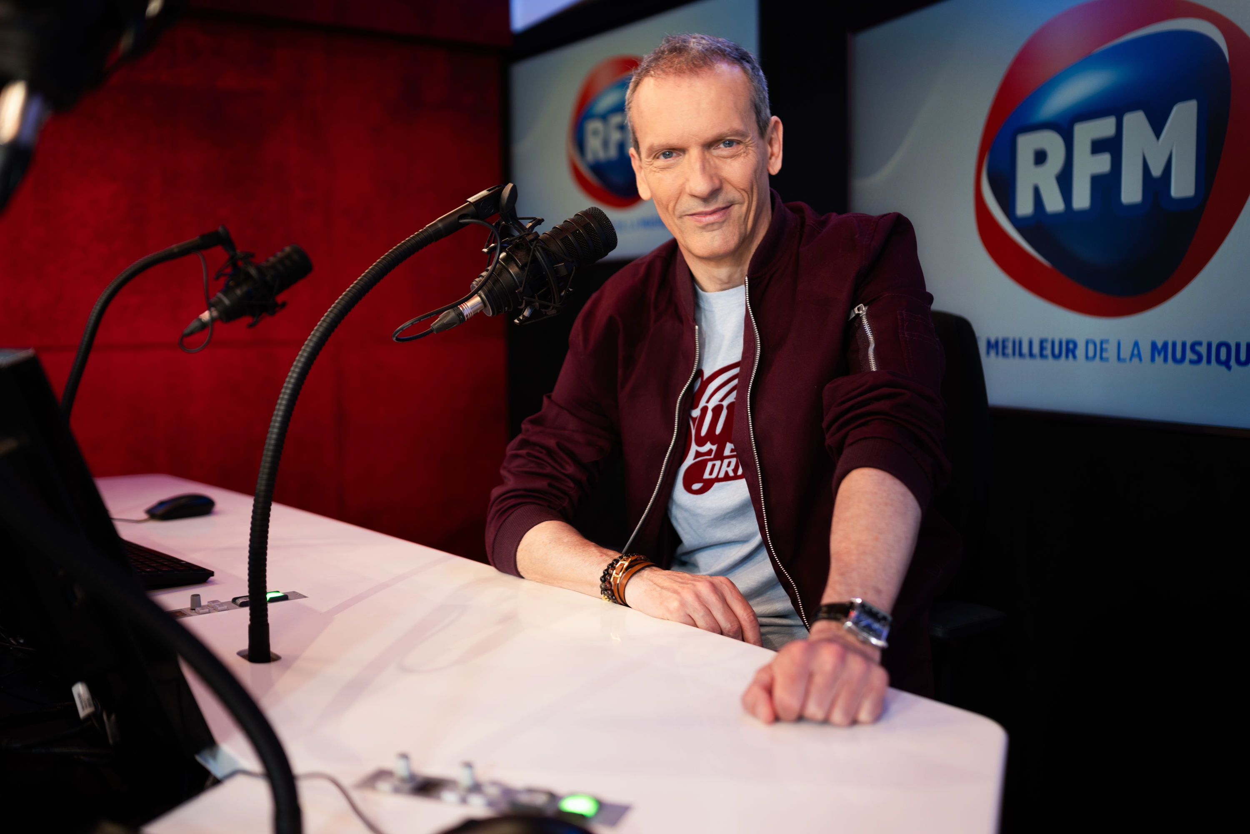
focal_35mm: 35
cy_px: 417
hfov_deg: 54.4
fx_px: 1215
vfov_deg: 37.9
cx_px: 625
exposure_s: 1/60
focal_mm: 35
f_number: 1.8
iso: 100
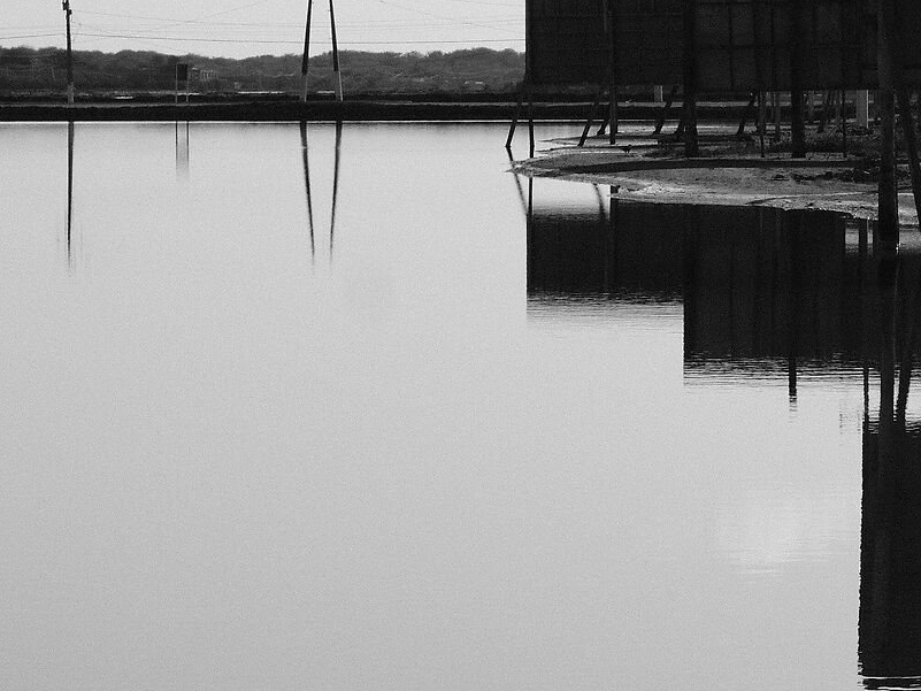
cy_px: 370
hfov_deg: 9.1
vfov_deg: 6.9
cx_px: 801
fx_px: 5748
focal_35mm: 216
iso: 1000
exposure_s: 1/4000
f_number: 9
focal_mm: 50
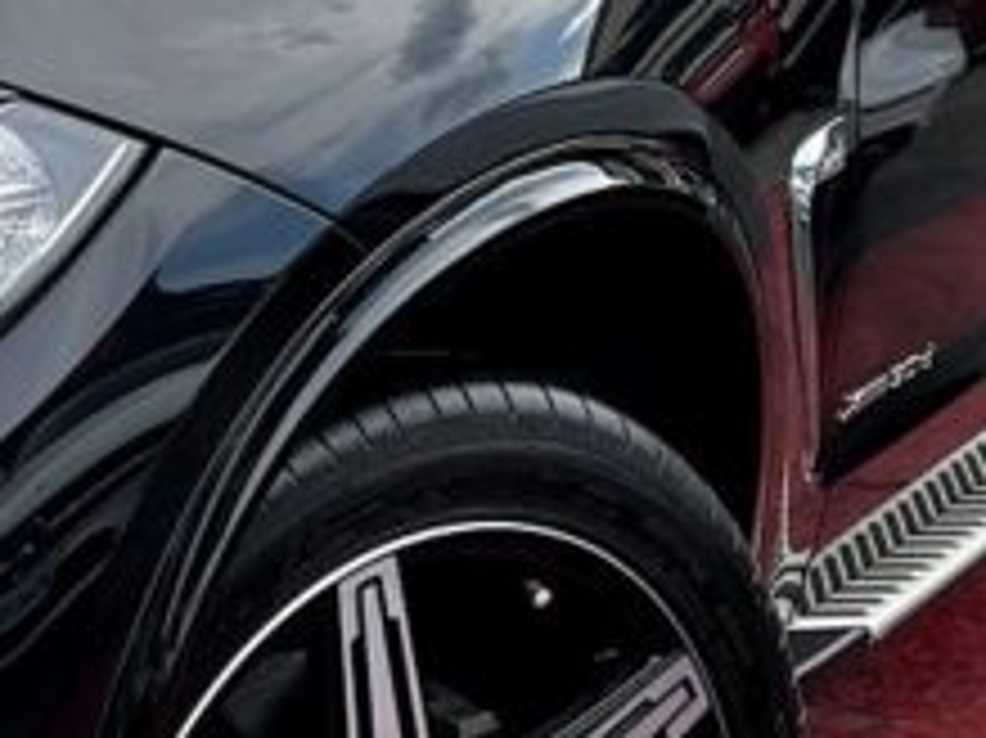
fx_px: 2704
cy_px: 396
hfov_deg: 19.3
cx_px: -234
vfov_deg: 15.5
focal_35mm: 95
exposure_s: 1/1175
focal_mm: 5.1
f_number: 1.6
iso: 50
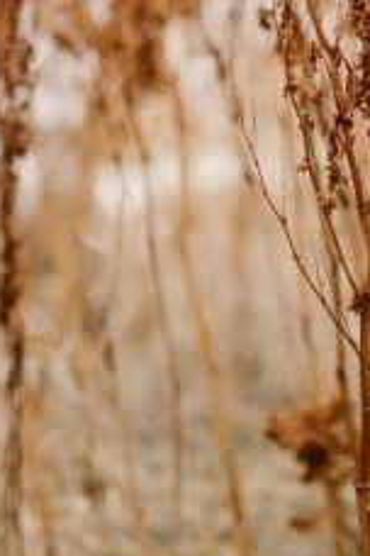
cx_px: -117
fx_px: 5889
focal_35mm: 382
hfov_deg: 3.6
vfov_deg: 5.3
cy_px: -507
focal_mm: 85
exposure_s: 1/500
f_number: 2.2
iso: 500
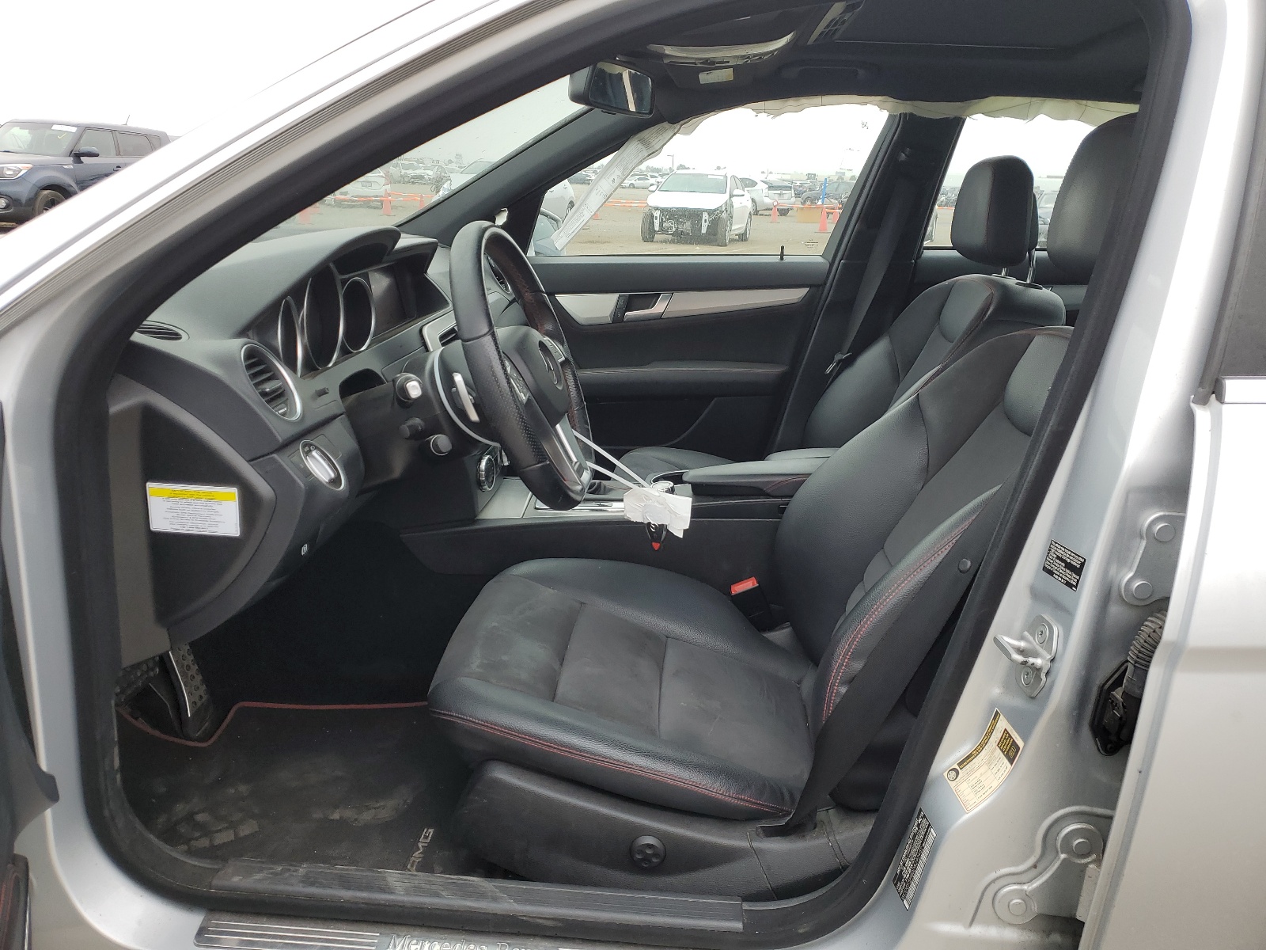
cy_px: 475
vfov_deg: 53.1
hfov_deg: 67.3
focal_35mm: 26
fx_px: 951
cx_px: 633
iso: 50
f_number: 1.5
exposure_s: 1/370
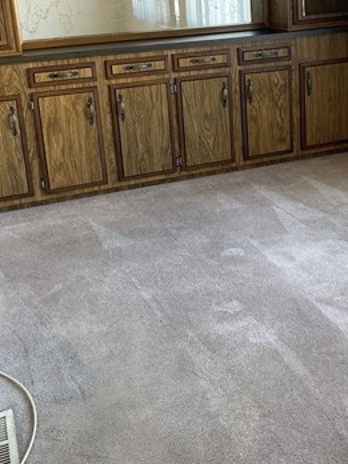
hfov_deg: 31.0
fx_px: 617
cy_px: 140
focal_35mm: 46
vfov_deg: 40.5
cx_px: 255
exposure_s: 1/121
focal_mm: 5.1
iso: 80
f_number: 1.6
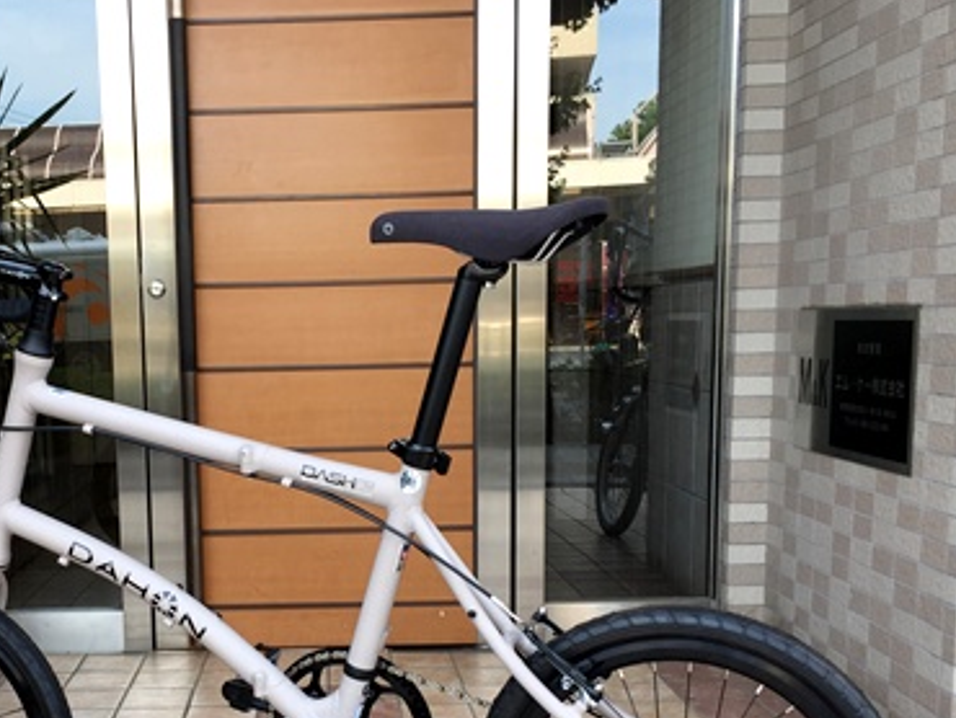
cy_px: 527
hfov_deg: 39.7
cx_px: 287
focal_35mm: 47
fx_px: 1299
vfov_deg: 30.5
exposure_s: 1/120
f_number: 2.2
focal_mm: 4.15
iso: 32
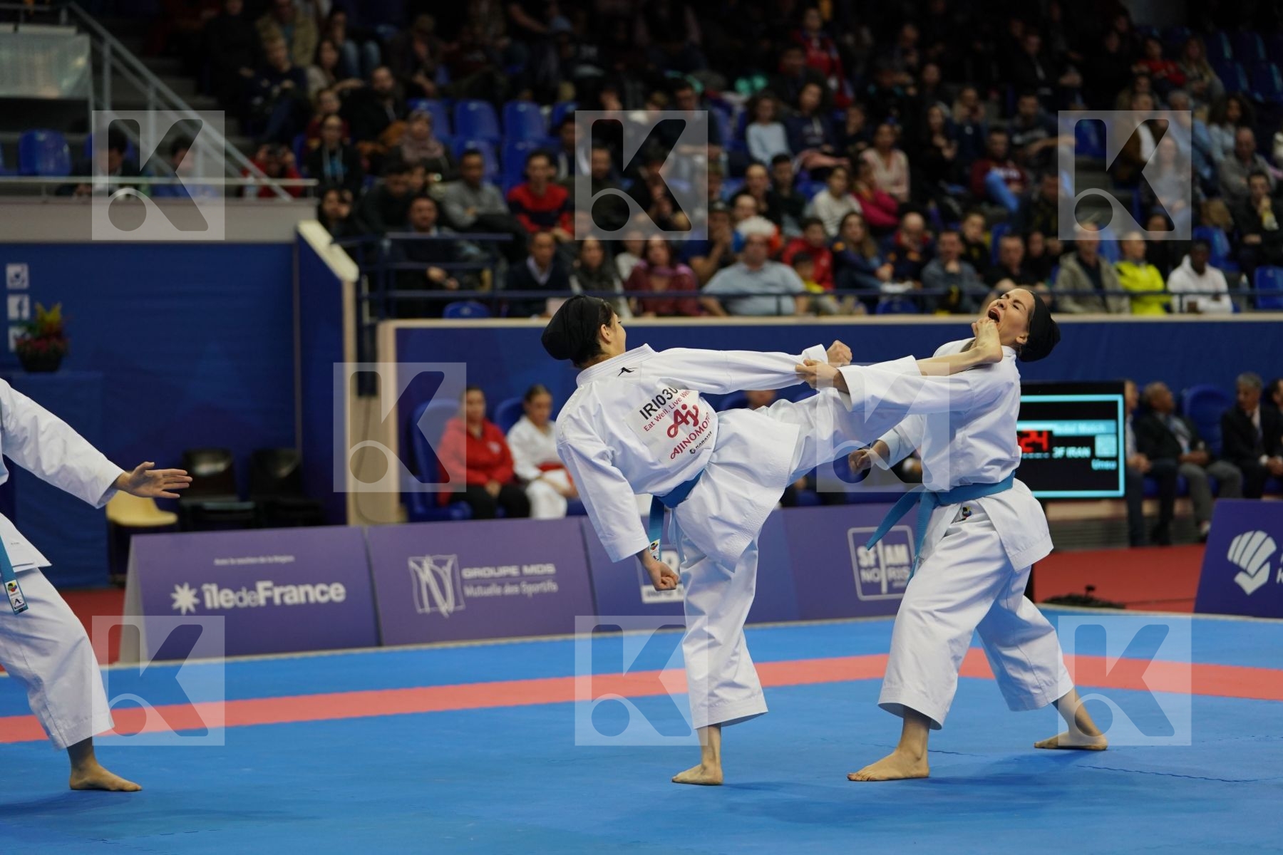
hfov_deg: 20.4
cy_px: 428
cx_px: 642
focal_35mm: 100
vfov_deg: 13.7
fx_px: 3564
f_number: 2.8
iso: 1250
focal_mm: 100
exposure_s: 1/500
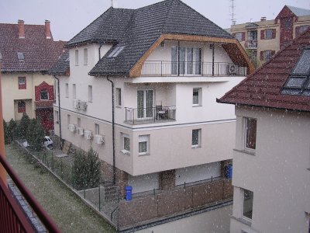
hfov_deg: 49.0
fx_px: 340
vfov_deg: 37.7
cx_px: 155
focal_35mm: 38
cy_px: 116
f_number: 2.8
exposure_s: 1/294
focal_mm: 5.8
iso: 100
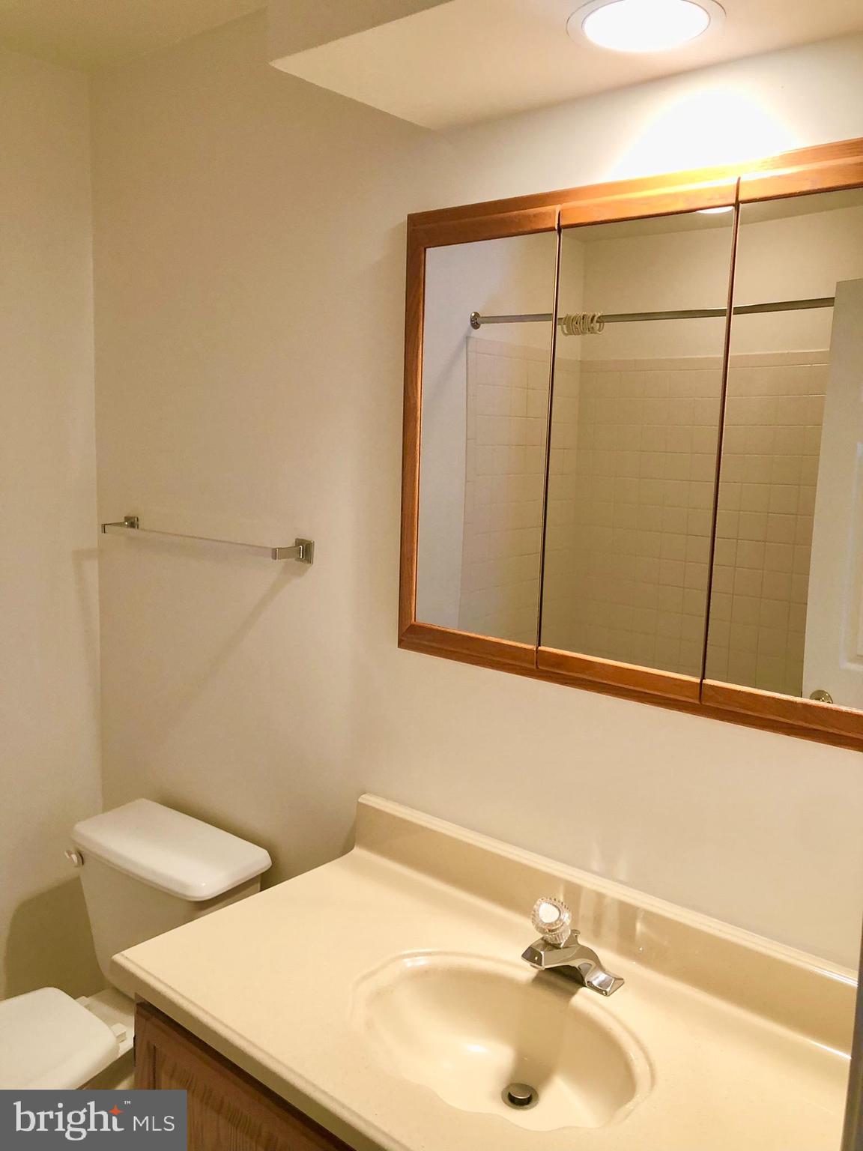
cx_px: 432
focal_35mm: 28
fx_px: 931
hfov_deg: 49.7
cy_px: 576
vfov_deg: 63.4
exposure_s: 1/24
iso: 40
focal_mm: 4
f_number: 1.8
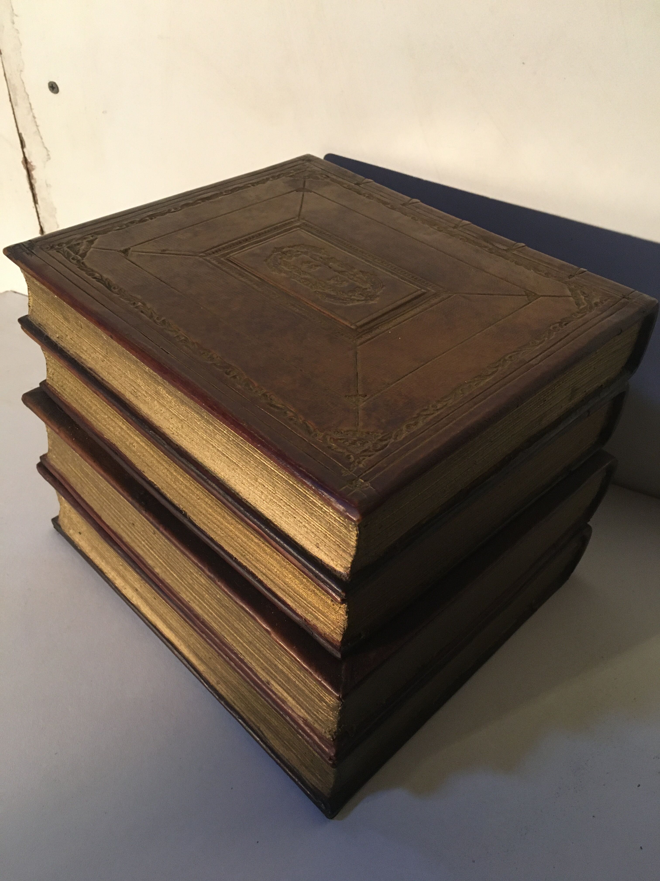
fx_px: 737
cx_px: 330
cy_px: 440
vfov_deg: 61.7
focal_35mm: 29
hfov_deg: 48.2
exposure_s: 1/33
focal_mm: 4.15
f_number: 2.2
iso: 200
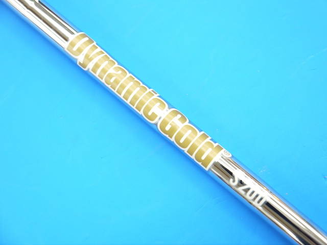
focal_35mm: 56
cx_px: 164
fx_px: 529
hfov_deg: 34.3
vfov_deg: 26.1
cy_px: 122
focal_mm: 28
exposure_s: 1/60
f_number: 4.8
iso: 400
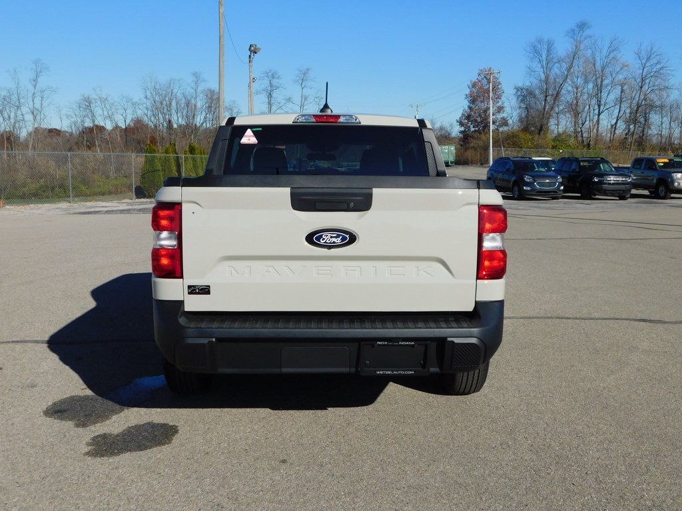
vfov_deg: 39.7
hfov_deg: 51.4
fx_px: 709
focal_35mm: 36
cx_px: 341
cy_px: 256
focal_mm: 6.3
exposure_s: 1/640
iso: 125
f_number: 7
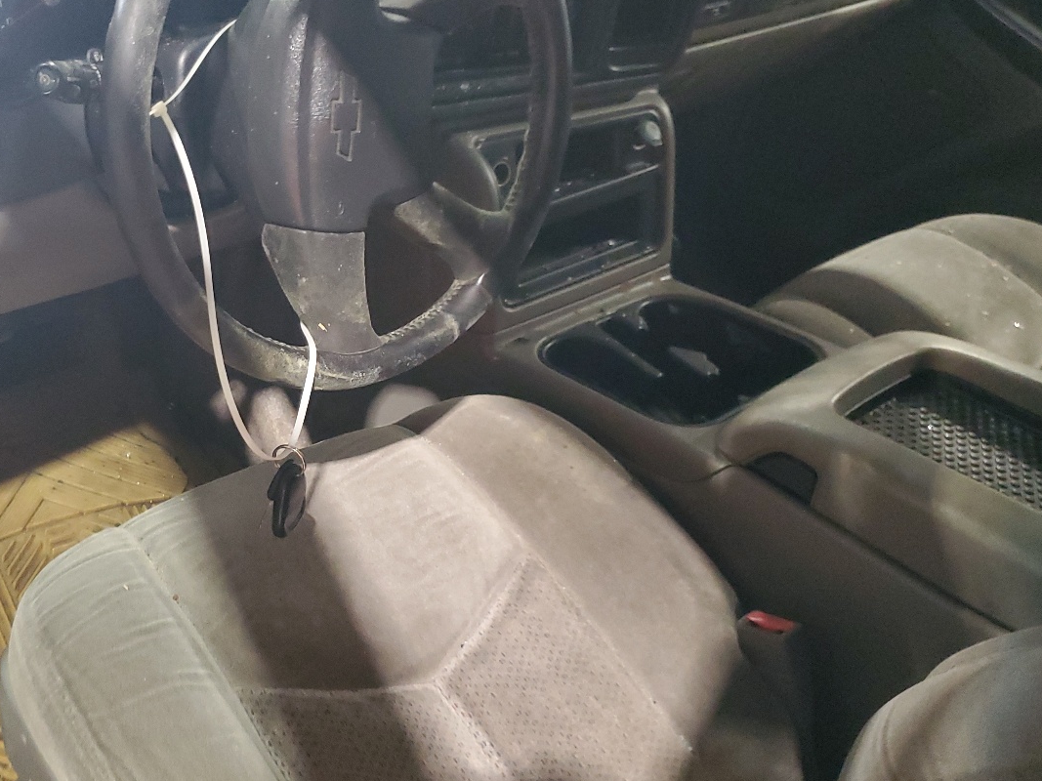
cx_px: 285
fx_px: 1174
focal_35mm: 39
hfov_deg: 46.5
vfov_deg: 36.8
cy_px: 379
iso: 304
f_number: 1.5
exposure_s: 1/20
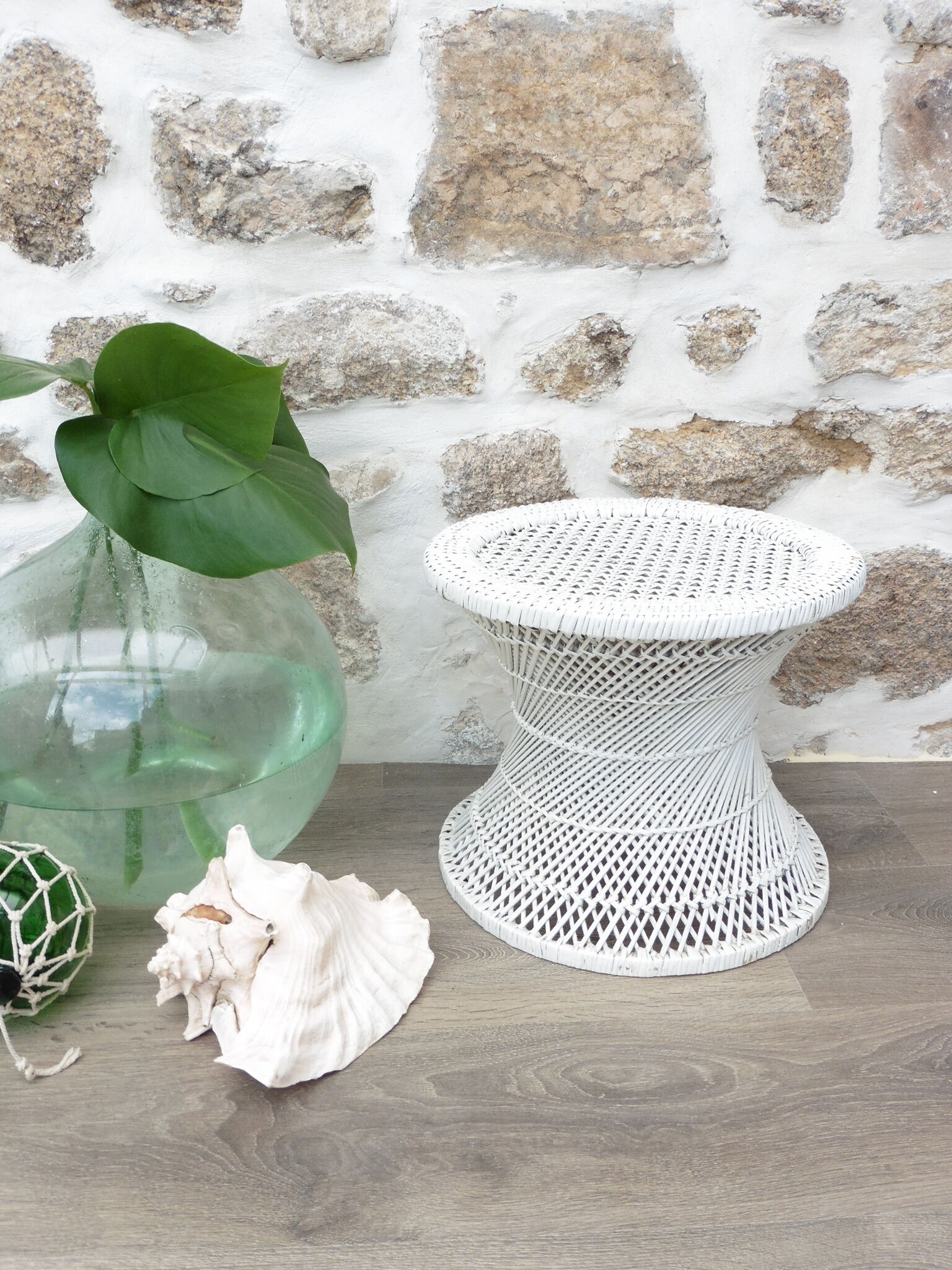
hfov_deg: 46.8
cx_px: 476
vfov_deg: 60.0
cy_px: 635
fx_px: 1100
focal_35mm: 30
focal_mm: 5.4
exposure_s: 1/125
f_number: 3.6
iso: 100
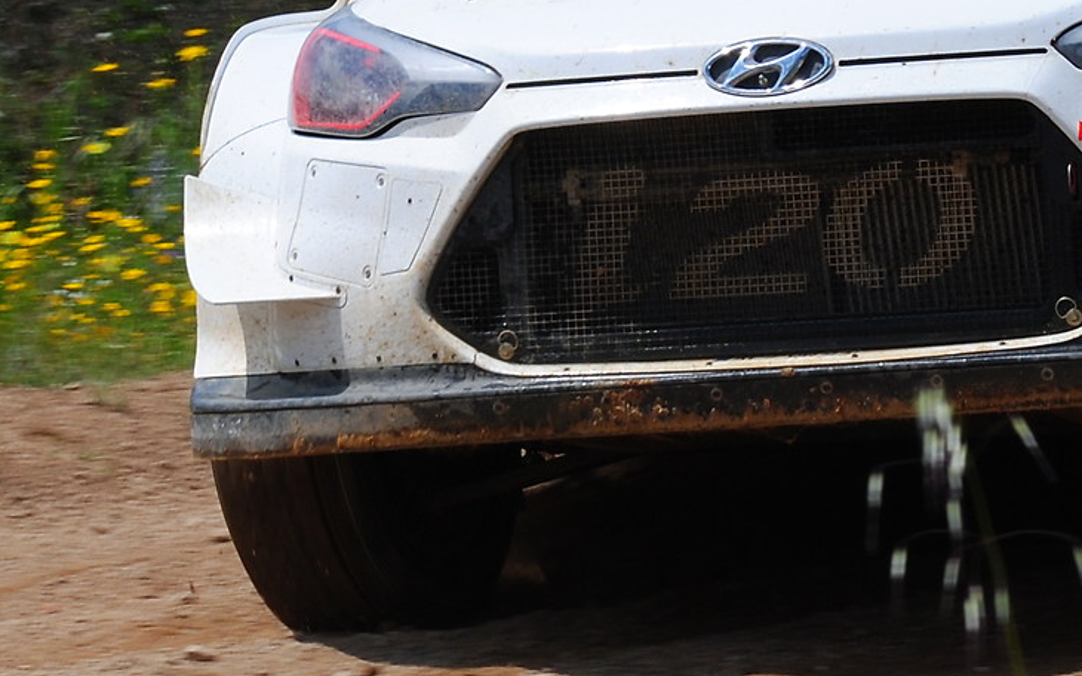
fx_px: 8157
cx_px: 732
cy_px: 150
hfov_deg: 7.6
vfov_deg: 4.7
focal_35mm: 277
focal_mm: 55
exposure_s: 1/250
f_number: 10
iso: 100
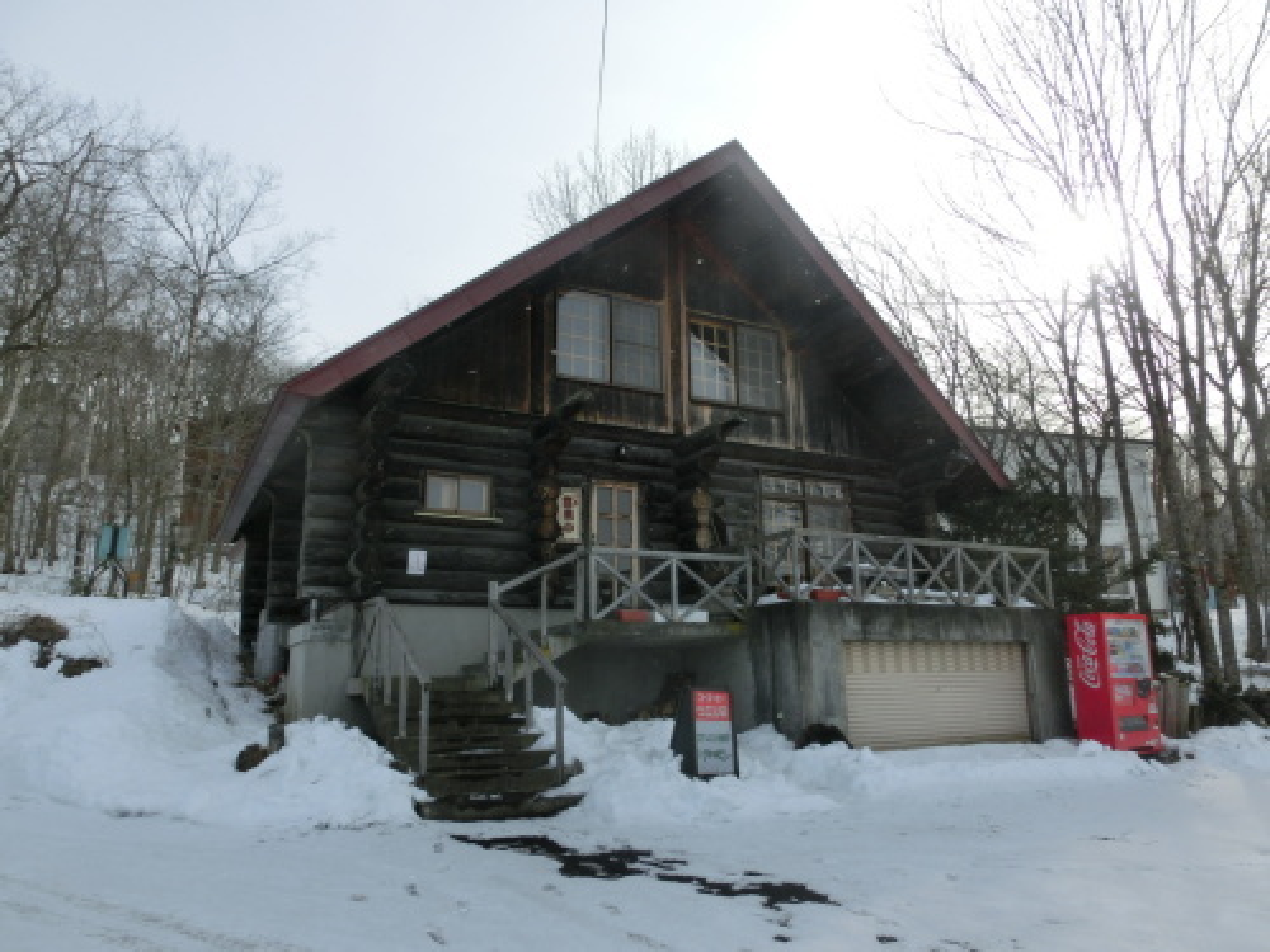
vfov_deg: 56.8
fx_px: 881
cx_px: 635
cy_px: 476
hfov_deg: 71.6
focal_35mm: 24
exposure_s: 1/200
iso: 80
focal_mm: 4.24
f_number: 7.9
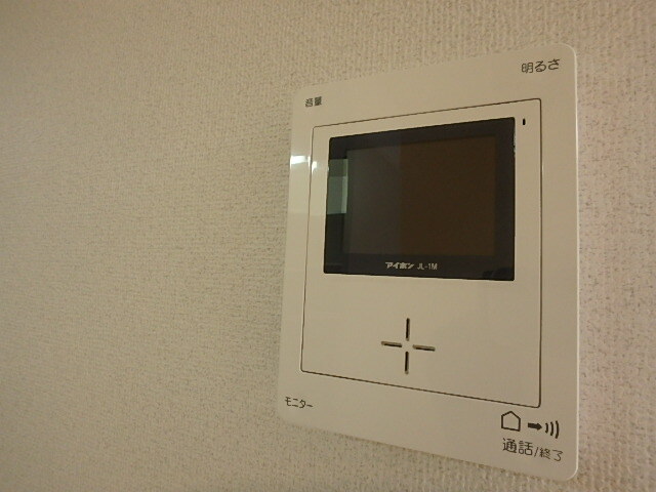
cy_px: 246
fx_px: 398
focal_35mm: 21
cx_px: 328
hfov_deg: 79.0
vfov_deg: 63.4
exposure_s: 1/30
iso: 320
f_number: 3.5
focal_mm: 3.7
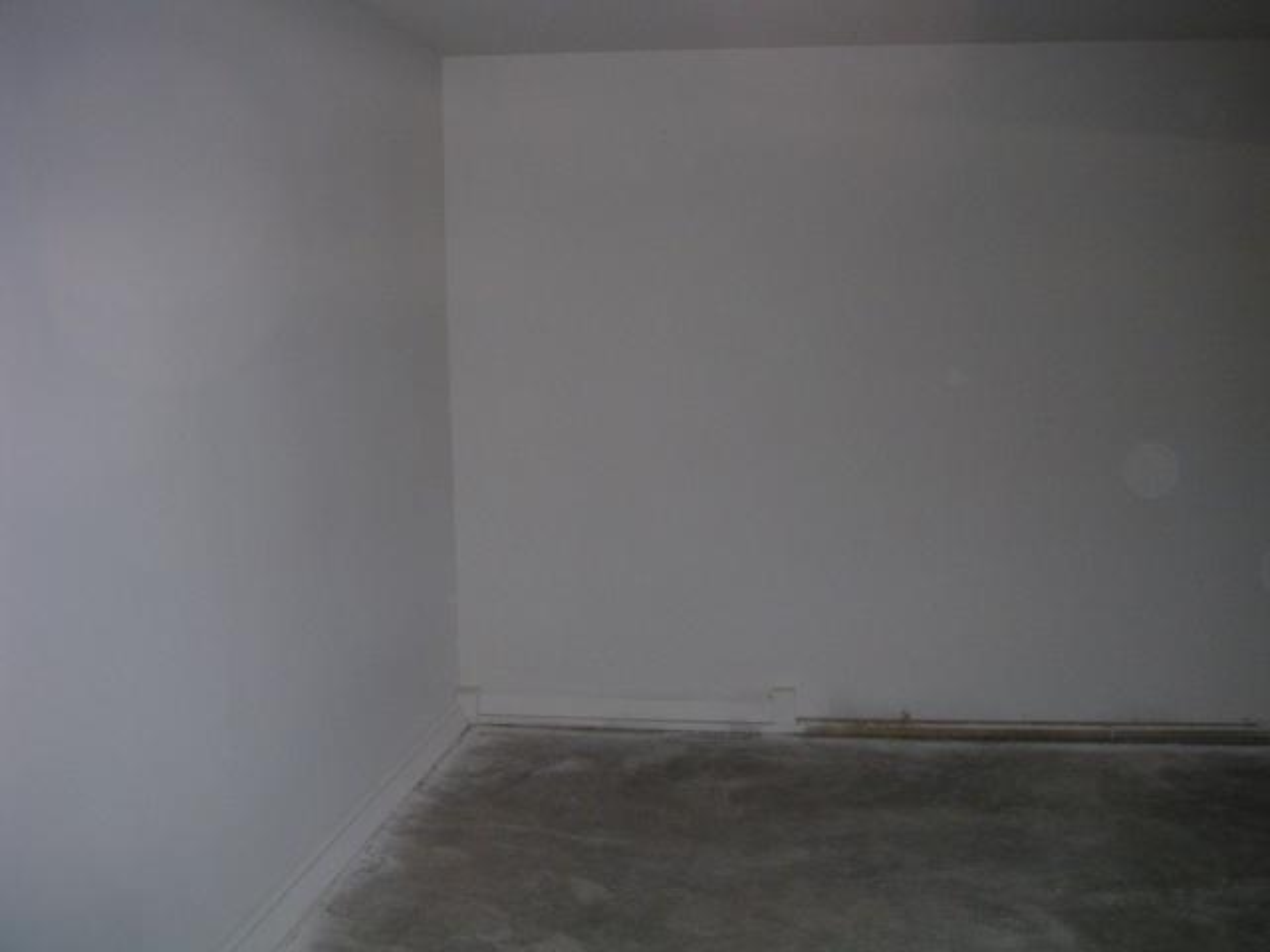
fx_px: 1394
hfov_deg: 49.0
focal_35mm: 38
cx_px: 635
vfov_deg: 37.7
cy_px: 476
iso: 160
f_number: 2.8
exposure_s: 1/45
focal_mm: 6
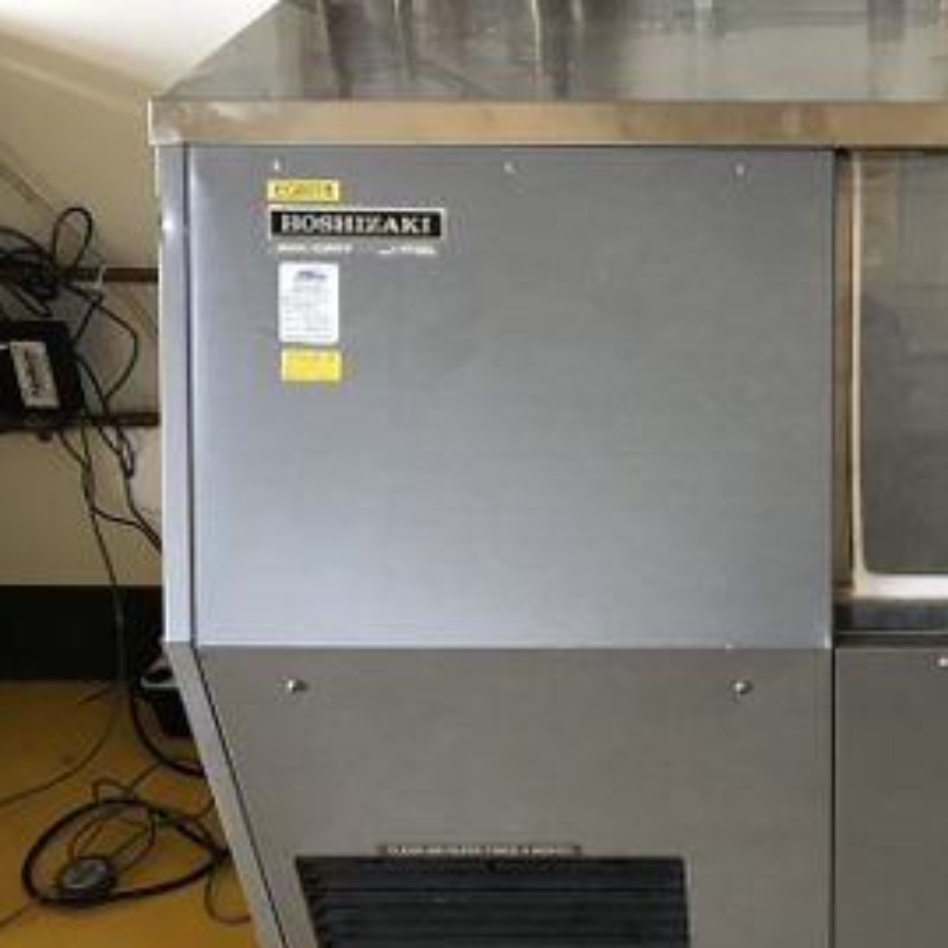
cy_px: 548
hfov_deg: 34.8
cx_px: 846
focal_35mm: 46
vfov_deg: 36.7
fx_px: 1425
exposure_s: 1/17
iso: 40
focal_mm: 3.99
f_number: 1.8
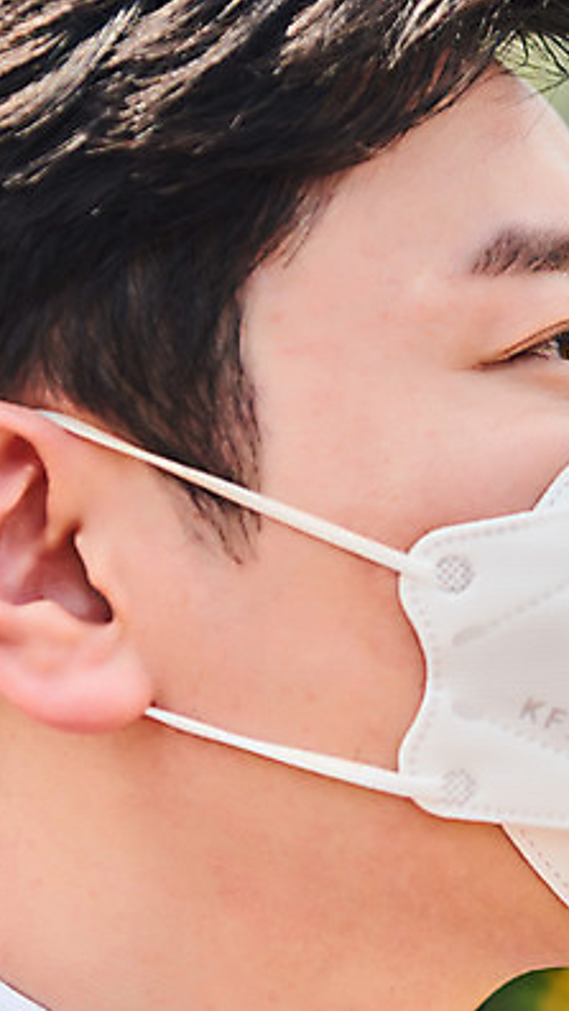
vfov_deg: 19.3
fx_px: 2975
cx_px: 563
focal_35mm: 111
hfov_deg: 10.8
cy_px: 503
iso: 200
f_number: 3.5
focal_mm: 70
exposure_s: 1/2000
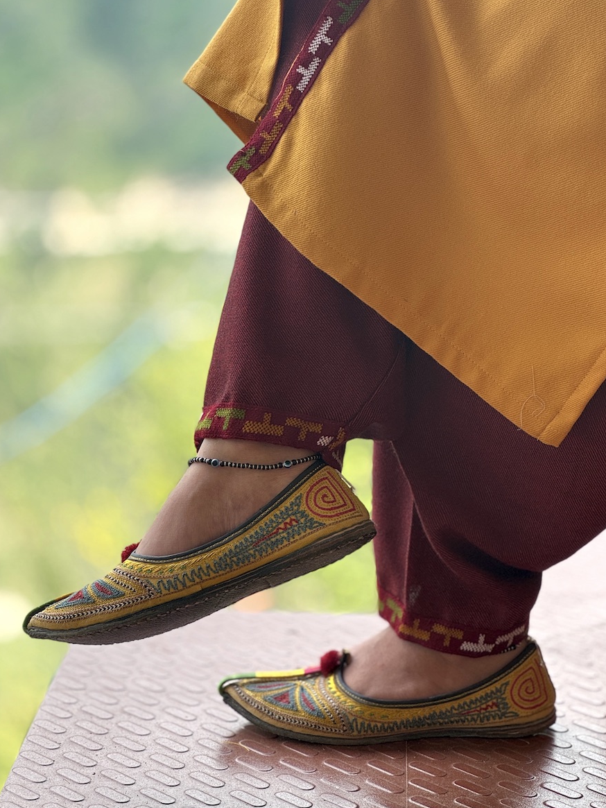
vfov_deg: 20.8
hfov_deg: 15.7
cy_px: 329
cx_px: 346
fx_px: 2194
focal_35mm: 94
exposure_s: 1/99
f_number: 2.8
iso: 32
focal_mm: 9
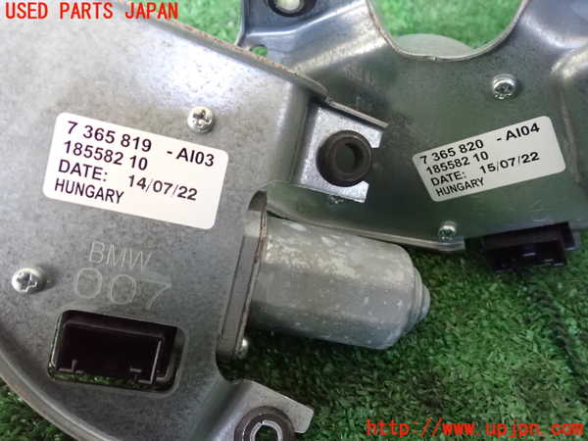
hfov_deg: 60.0
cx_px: 294
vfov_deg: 46.8
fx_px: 510
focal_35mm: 30
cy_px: 220
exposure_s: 1/160
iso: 1600
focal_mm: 5.4
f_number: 2.3
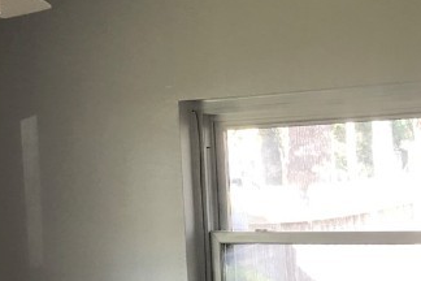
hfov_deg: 21.9
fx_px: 1076
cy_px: 304
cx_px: 321
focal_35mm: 92
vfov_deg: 14.5
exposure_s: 1/40
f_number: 1.8
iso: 25
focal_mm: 3.99
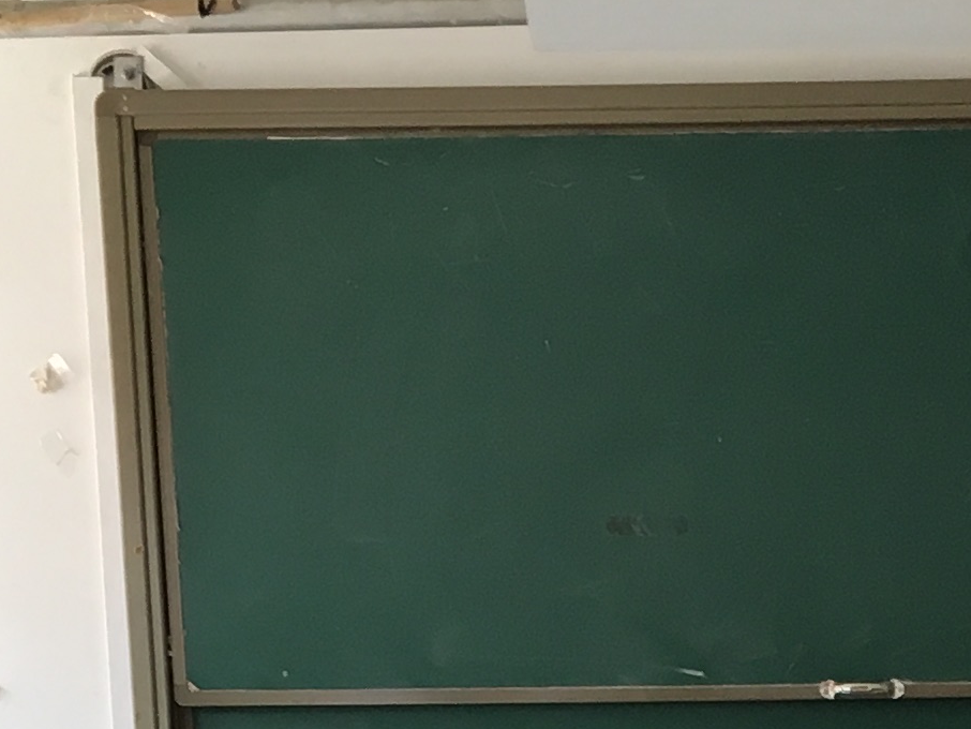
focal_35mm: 129
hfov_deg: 14.5
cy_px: 1428
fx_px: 3619
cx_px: 1349
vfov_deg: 10.6
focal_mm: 4.15
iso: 25
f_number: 2.2
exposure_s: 1/33
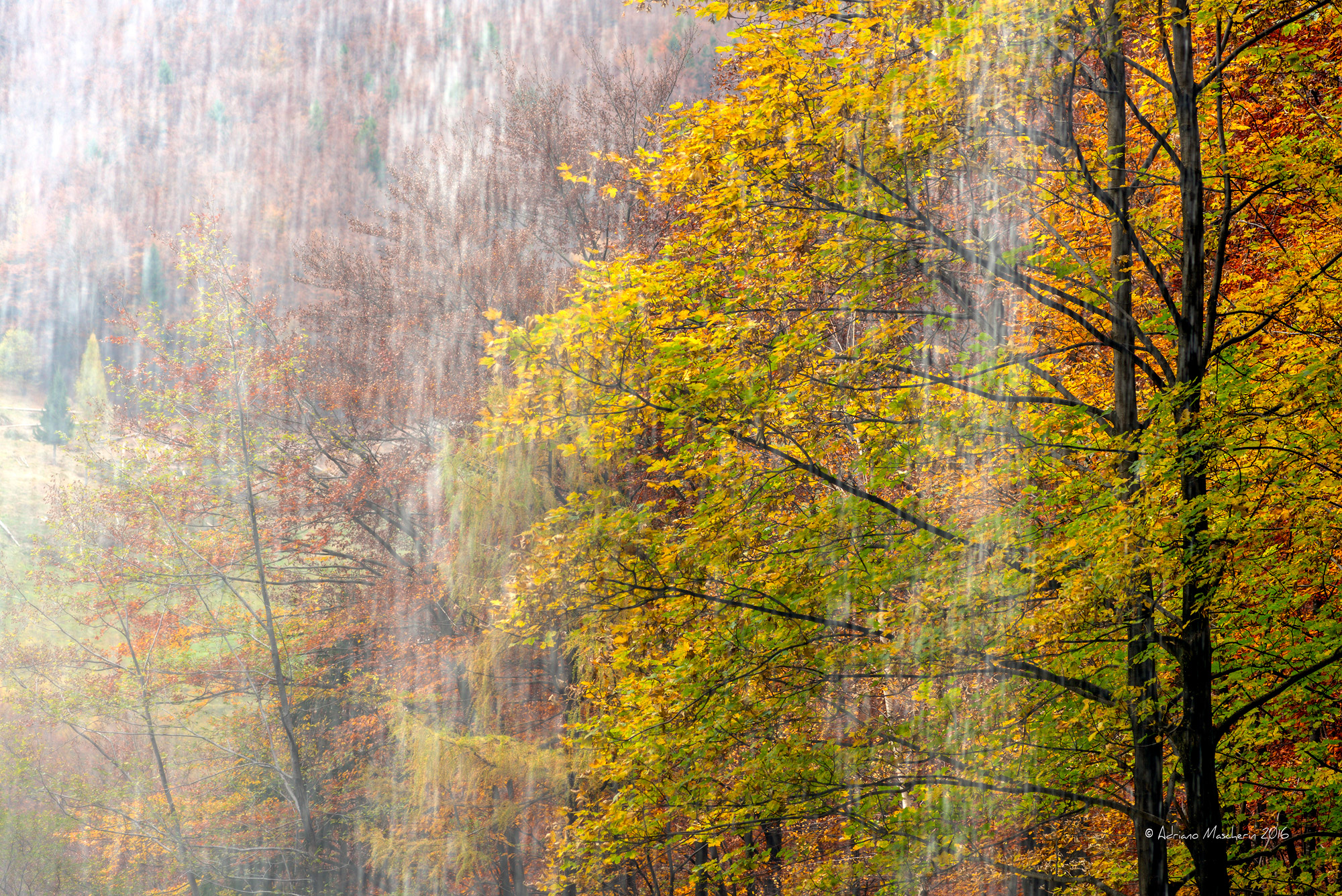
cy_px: 448
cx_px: 671
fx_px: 4661
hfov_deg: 16.4
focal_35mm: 125
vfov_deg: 11.0
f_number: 5
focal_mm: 125
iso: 64
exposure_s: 1/100
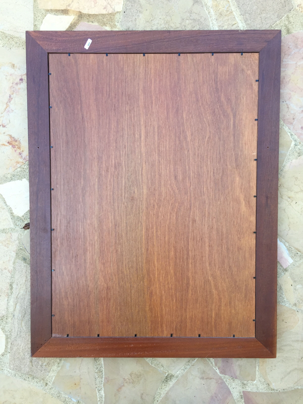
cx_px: 152
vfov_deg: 61.7
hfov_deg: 48.2
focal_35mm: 29
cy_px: 202
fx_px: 338
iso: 32
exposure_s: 1/60
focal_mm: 4.15
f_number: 2.2
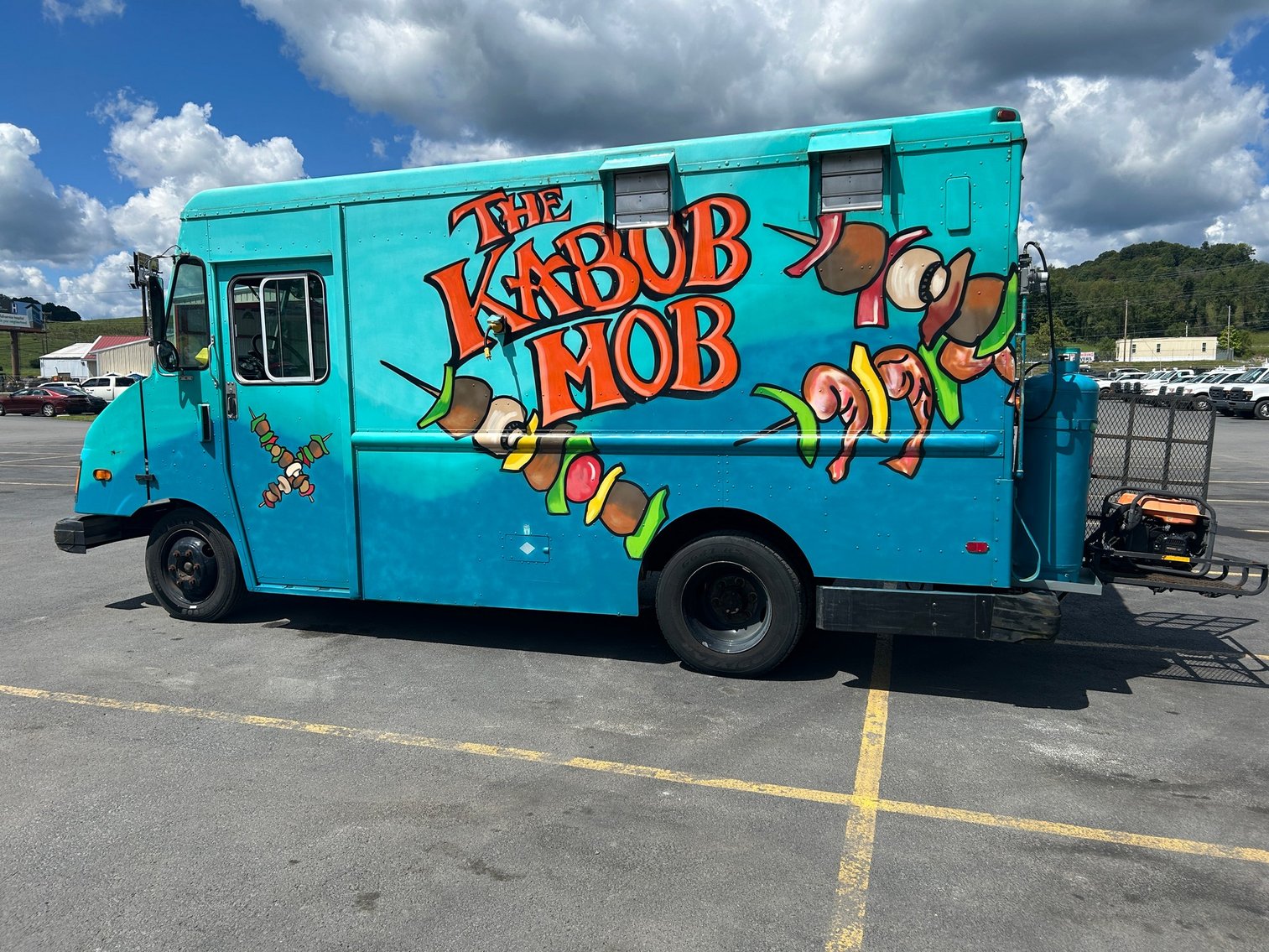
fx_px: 953
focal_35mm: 26
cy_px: 476
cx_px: 634
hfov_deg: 67.3
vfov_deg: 53.1
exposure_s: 1/5319
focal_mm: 5.7
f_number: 1.5
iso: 50
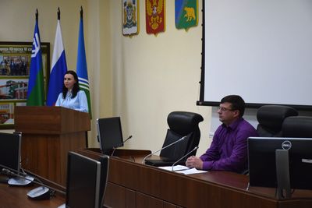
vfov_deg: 18.2
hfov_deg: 27.0
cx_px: 156
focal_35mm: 75
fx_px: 650
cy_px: 104
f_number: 4.8
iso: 2200
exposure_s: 1/500
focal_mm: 50
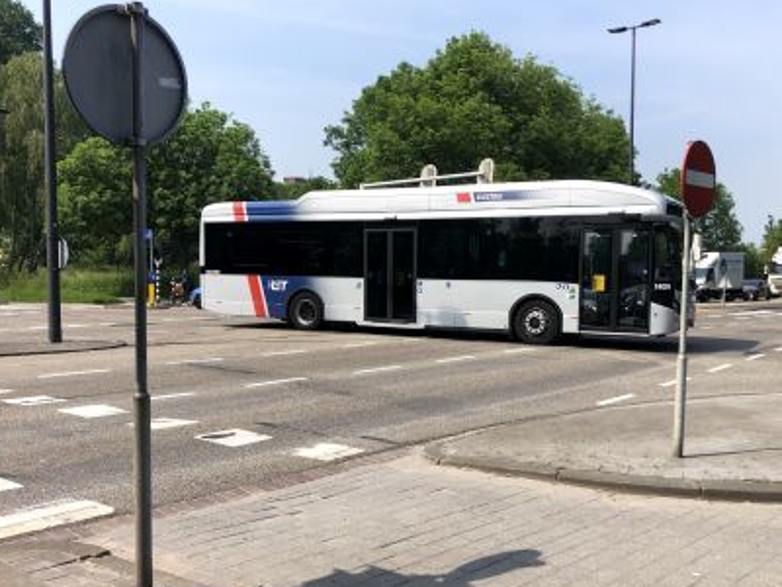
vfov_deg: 40.5
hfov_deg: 52.5
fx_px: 791
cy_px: 353
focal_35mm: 35
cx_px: 432
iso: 20
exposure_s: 1/1736
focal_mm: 3.99
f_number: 1.8
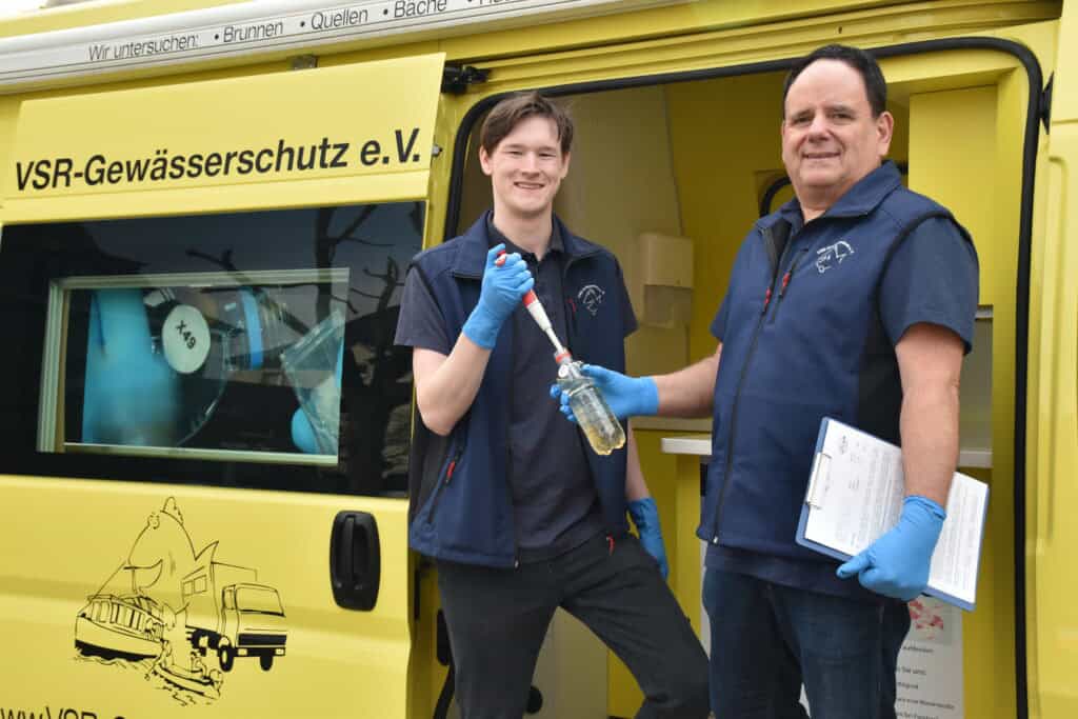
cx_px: 539
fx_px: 1437
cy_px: 360
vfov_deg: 28.1
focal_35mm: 48
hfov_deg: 41.1
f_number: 5.6
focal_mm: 32
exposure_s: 1/250
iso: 320
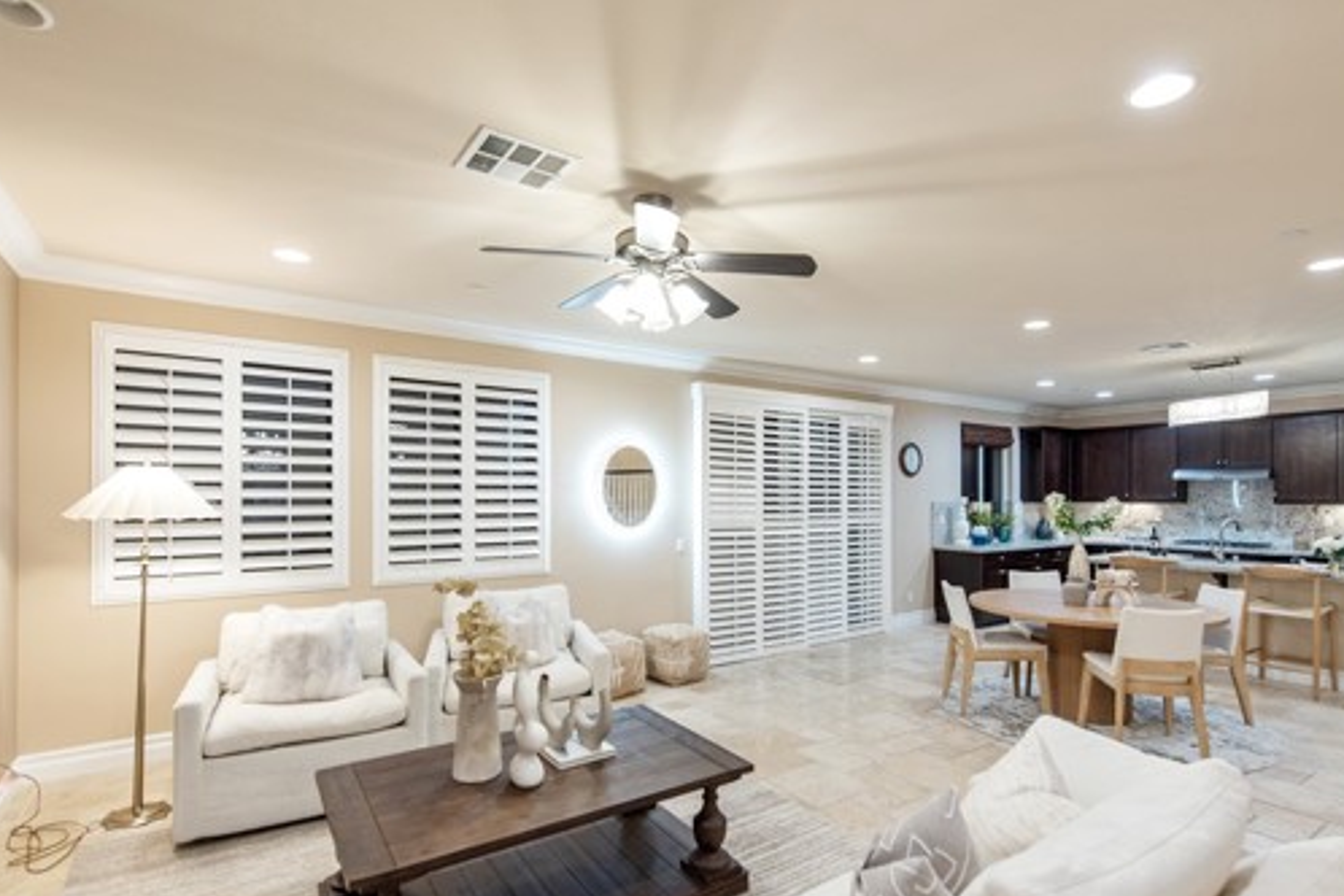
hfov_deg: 90.0
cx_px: 691
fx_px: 672
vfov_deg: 67.3
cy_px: 487
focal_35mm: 18
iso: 450
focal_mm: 14
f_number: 4
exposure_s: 1/60
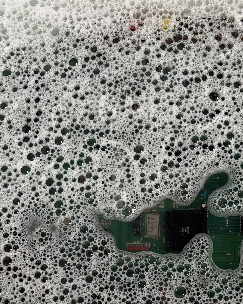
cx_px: 149
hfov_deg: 15.7
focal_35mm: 98
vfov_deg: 19.4
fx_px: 881
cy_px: 230
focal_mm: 6.76
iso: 200
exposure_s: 1/60
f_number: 1.78
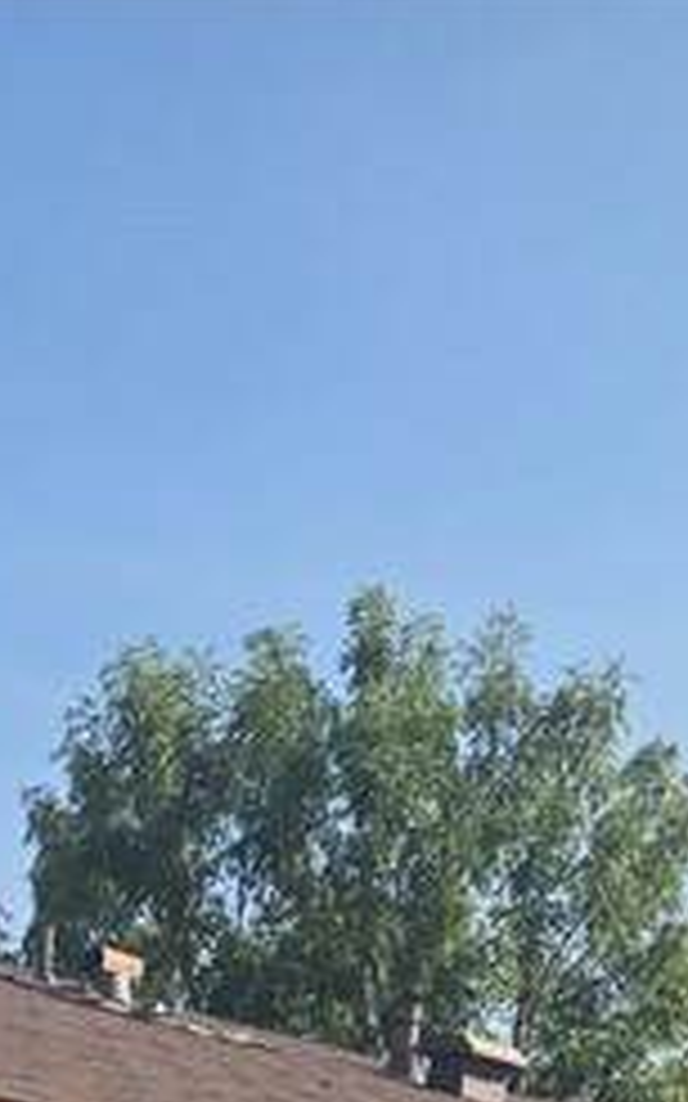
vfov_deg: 17.9
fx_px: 3062
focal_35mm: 102
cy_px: 1714
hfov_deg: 12.4
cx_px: -202
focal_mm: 5.4
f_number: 1.8
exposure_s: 1/1834
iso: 25
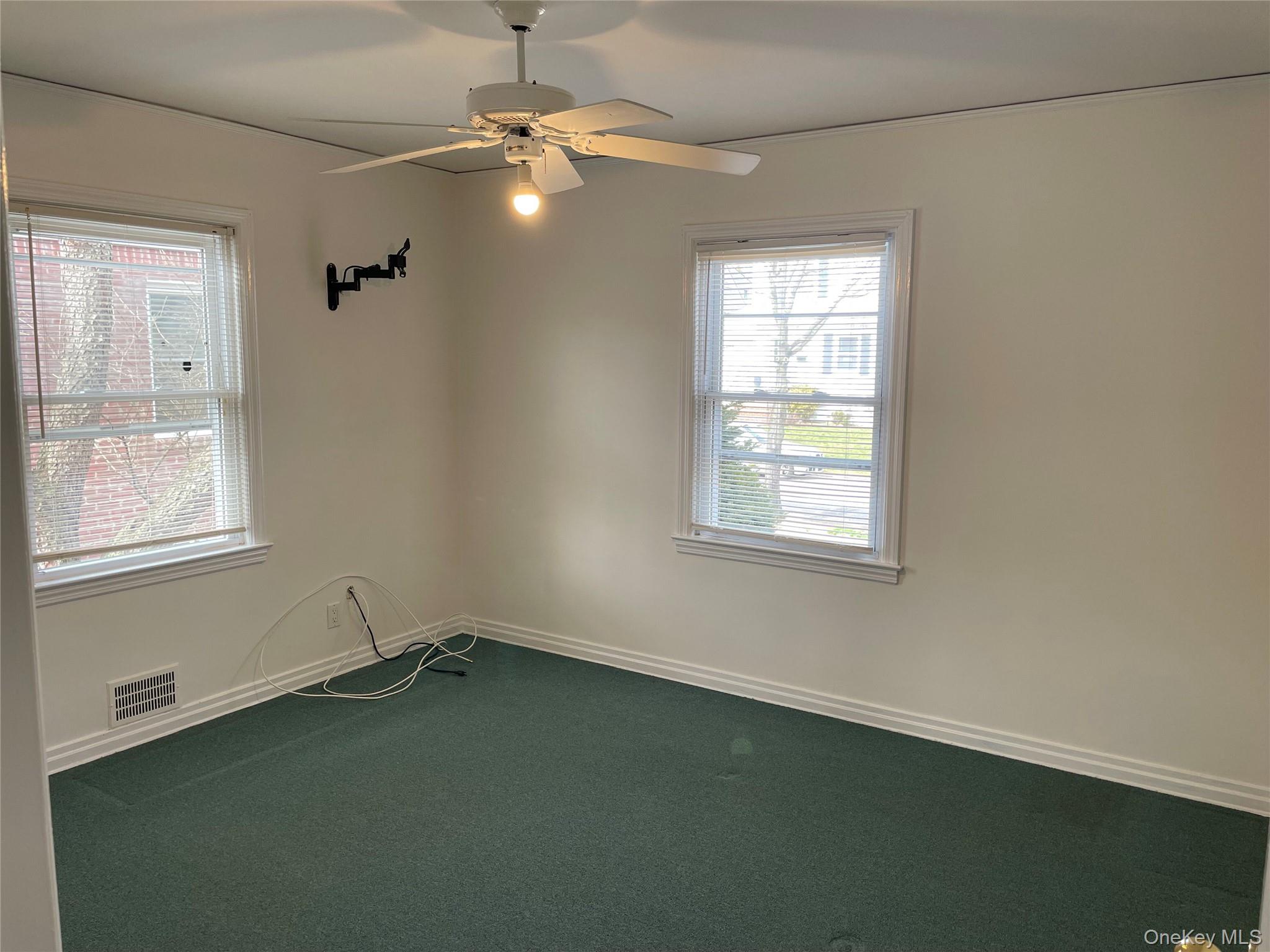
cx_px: 635
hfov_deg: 67.3
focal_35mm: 26
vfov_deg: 53.1
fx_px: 954
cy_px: 476
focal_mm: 4.2
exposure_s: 1/121
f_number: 1.6
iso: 50
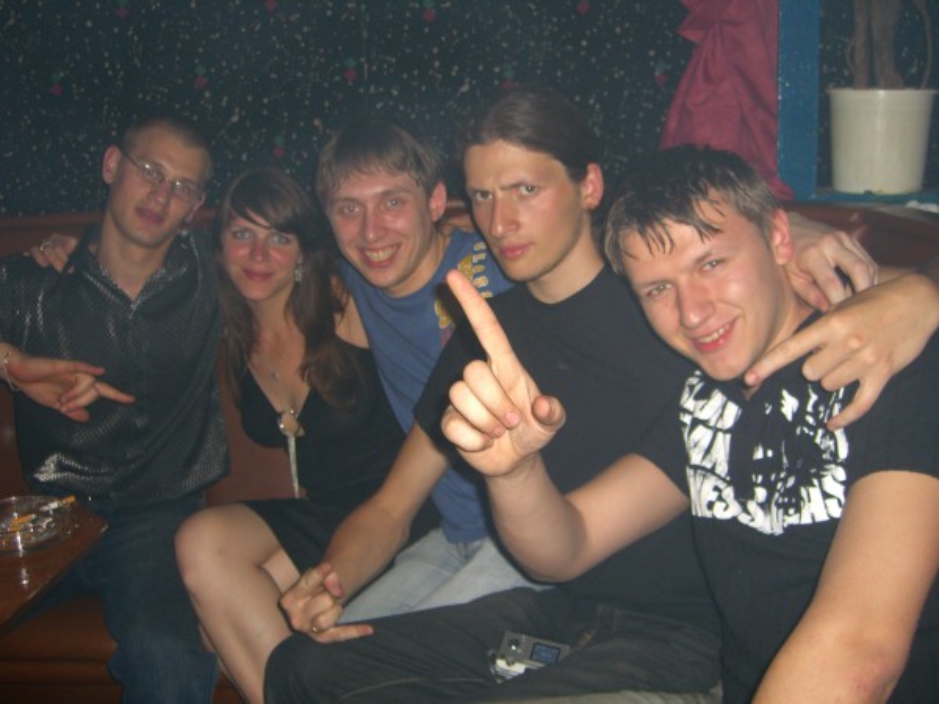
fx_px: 1031
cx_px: 470
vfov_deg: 37.7
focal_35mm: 38
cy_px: 352
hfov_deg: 49.0
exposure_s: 1/60
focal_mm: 7.9
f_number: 2.8
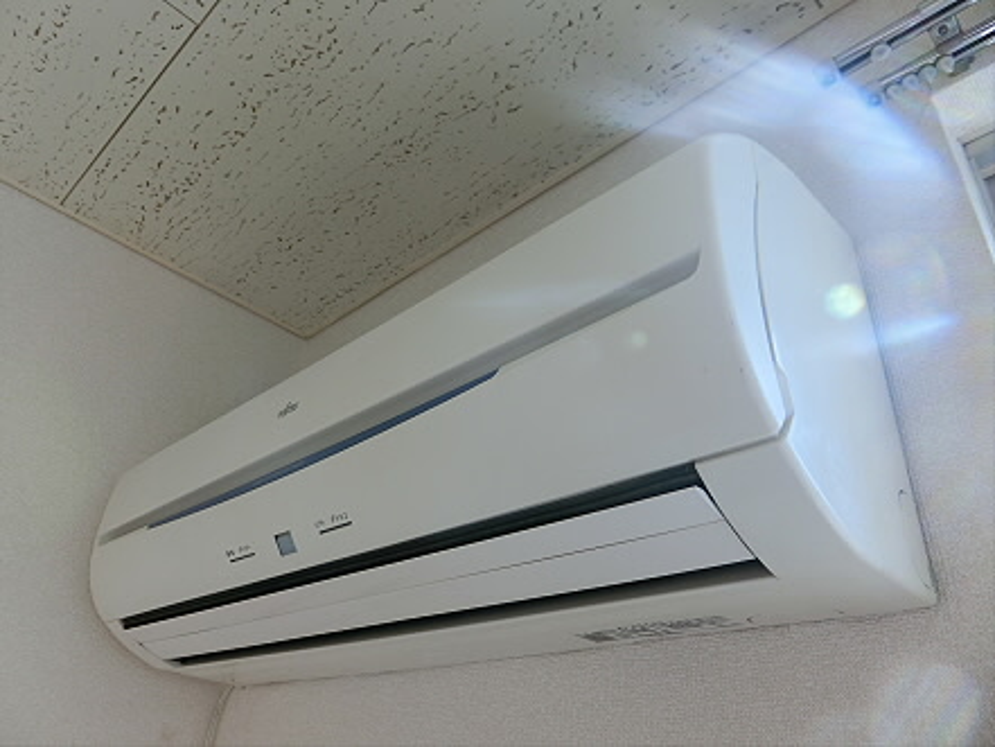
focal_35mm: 25
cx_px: 498
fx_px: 719
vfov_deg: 54.9
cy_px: 374
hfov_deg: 69.4
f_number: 2.8
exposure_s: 1/200
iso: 80
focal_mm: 5.4
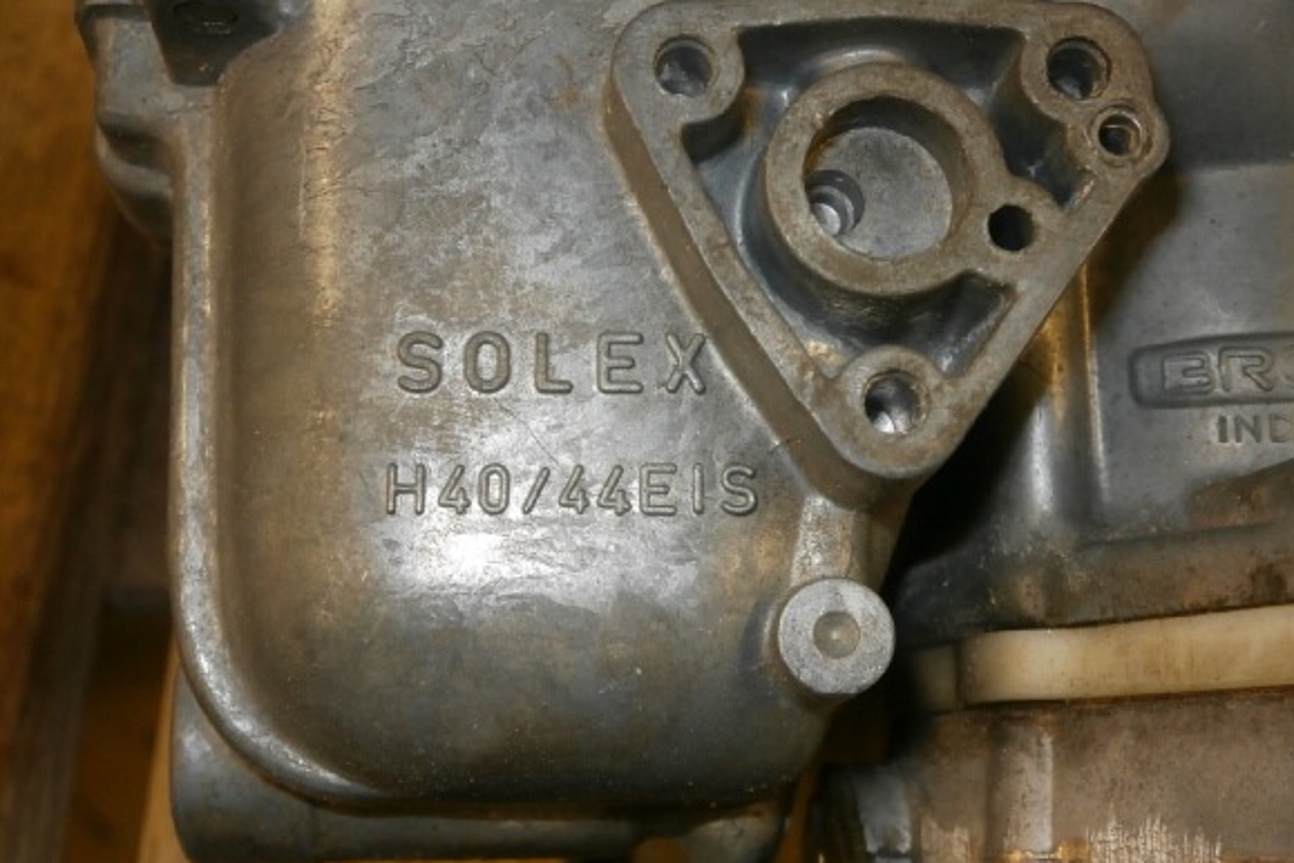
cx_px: 592
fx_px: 1941
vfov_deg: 25.1
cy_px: 443
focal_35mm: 54
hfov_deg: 36.8
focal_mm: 8.3
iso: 200
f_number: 3.4
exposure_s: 1/40
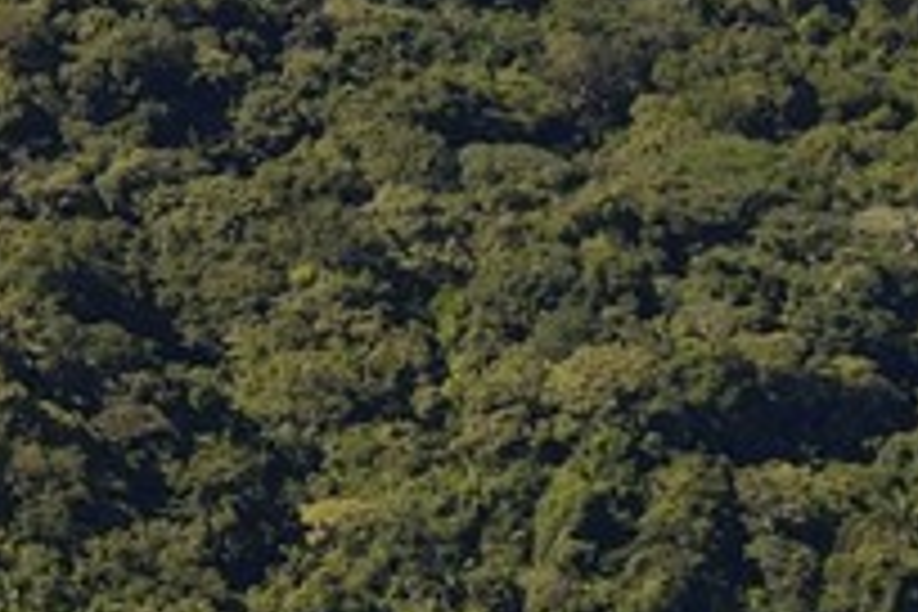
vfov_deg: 5.5
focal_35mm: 251
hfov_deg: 7.1
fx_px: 6400
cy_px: -86
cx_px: -2034
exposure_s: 1/800
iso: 320
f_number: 9
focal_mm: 32
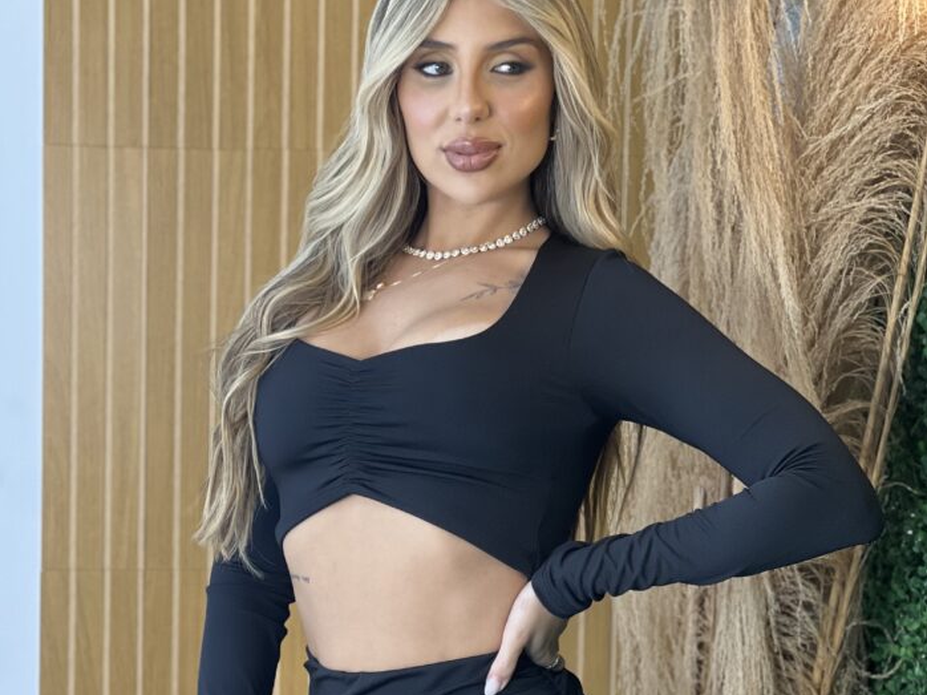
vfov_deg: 14.3
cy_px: 512
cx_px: 464
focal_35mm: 103
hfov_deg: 19.1
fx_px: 2757
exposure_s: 1/120
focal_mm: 9
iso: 160
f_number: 2.8
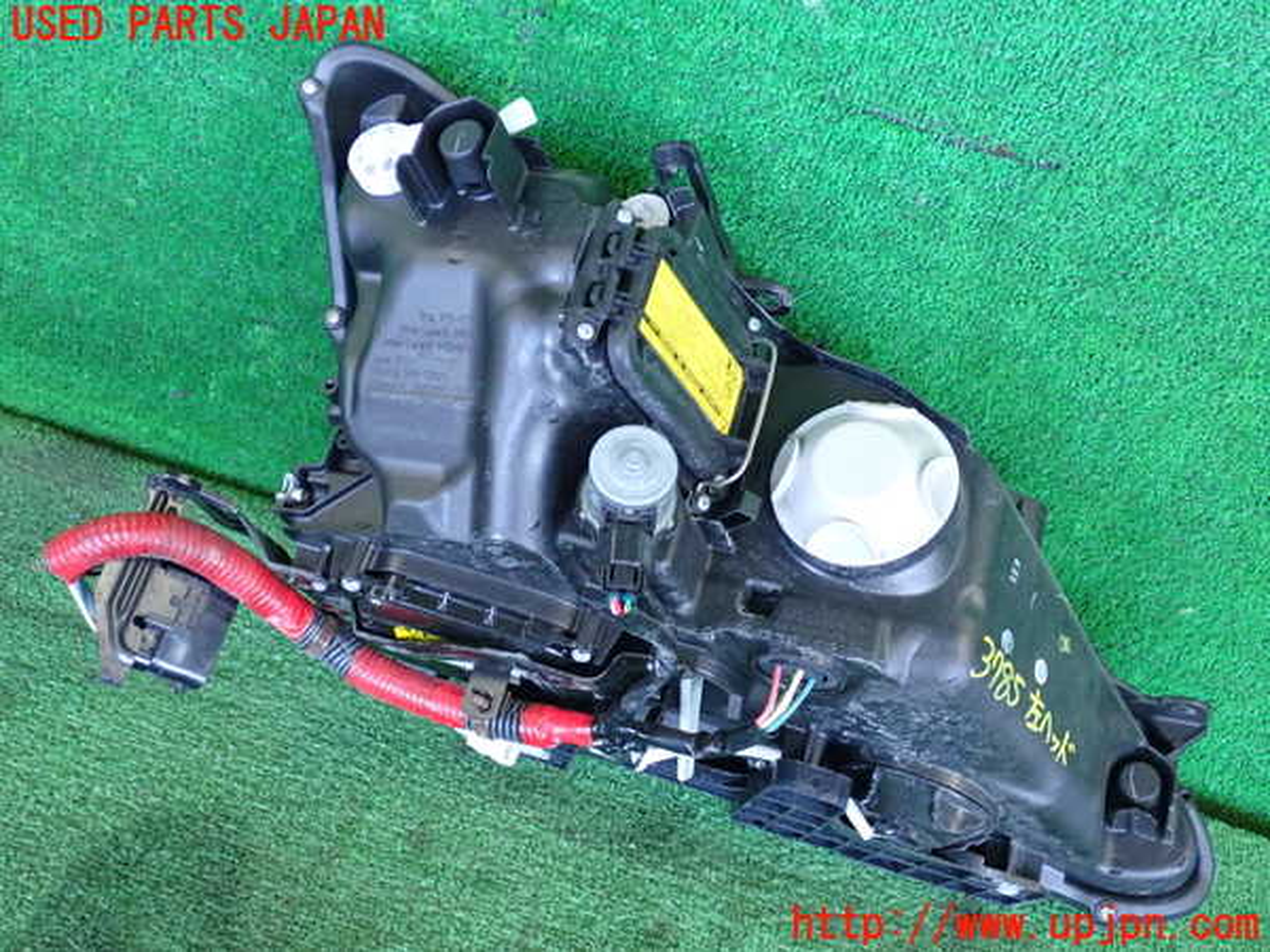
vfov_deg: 39.7
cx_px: 635
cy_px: 476
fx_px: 1321
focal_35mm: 36
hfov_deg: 51.4
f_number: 2.5
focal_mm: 6.37
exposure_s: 1/125
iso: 1000
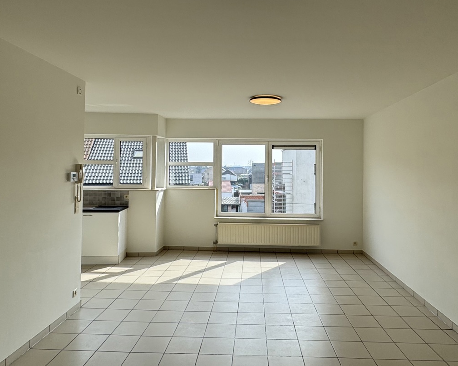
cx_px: 244
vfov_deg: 54.8
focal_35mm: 26
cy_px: 161
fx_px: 352
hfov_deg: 66.0
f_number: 2.2
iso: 40
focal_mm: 2.22
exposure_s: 1/541
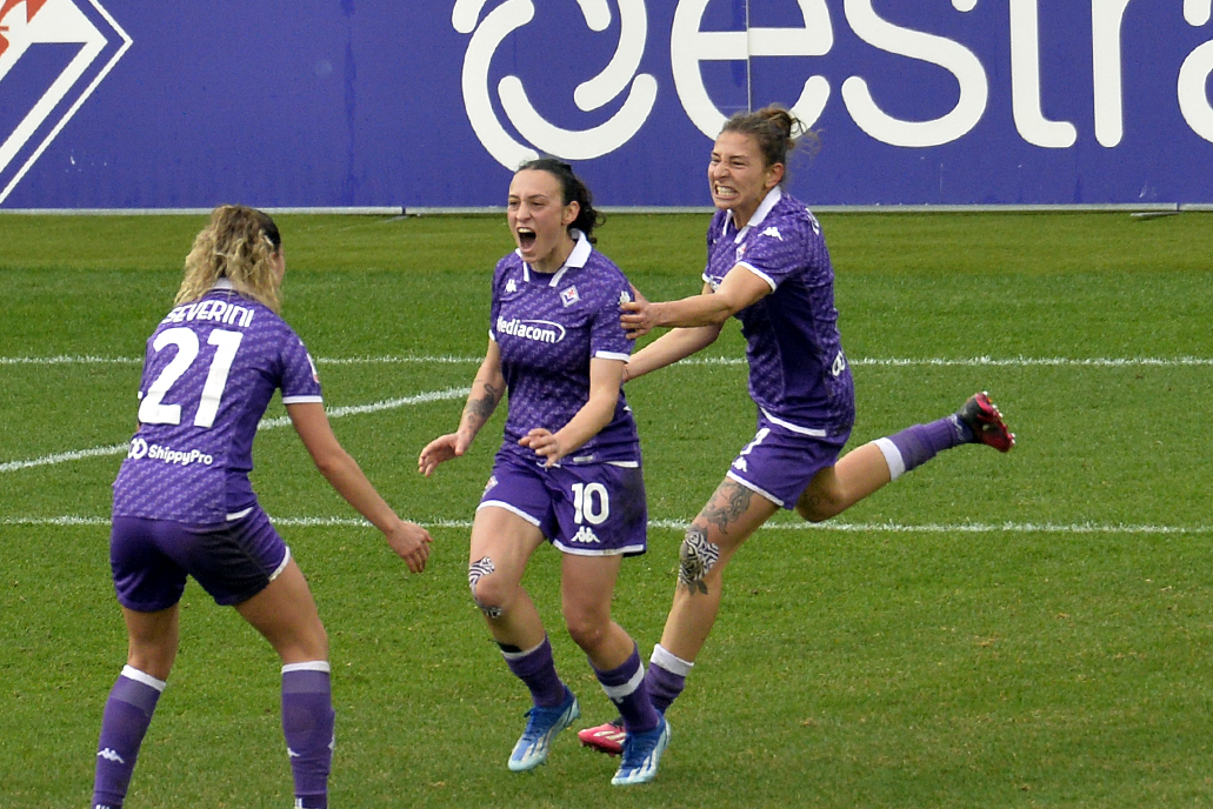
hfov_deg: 4.0
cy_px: 409
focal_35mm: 512
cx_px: 558
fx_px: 17255
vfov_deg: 2.7
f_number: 6.3
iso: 2000
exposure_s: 1/1000
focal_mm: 440
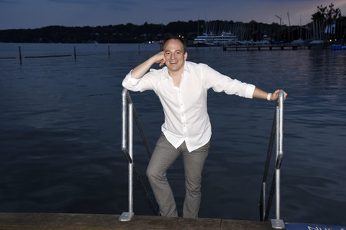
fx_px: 423
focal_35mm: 44
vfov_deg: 30.5
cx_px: 173
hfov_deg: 44.5
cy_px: 115
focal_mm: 44
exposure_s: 1/160
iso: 2000
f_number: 6.3
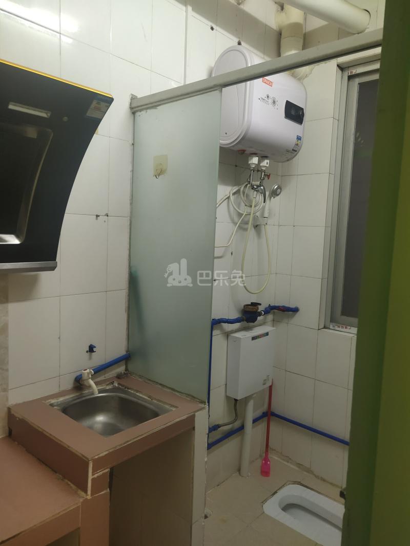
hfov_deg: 46.8
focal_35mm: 30
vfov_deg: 60.0
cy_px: 273
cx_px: 205
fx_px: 474
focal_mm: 4.35
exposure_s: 1/50
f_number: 1.8
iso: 198
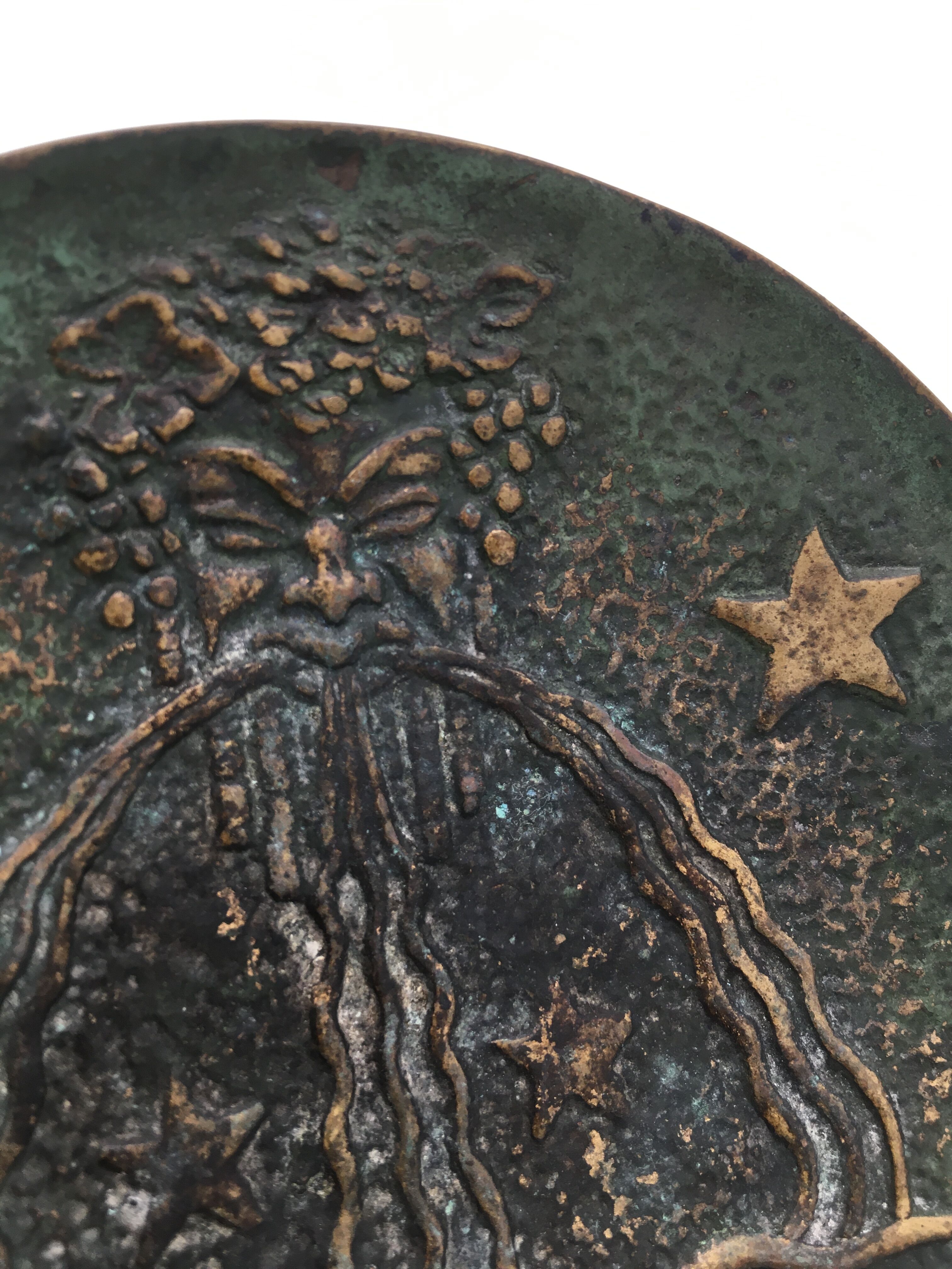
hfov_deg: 48.2
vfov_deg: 61.7
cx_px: 476
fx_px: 1063
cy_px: 634
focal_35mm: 29
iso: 25
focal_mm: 4.15
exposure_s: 1/33
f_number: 2.2
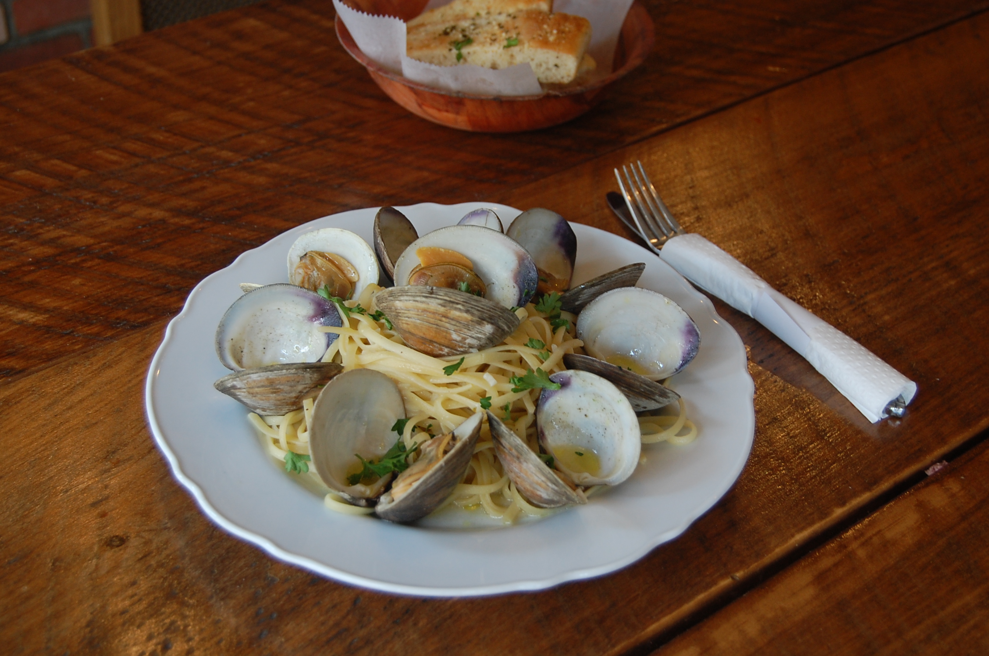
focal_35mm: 52
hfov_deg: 37.9
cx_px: 494
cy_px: 328
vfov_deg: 25.7
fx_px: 1440
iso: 400
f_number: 4.8
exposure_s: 1/50
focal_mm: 35
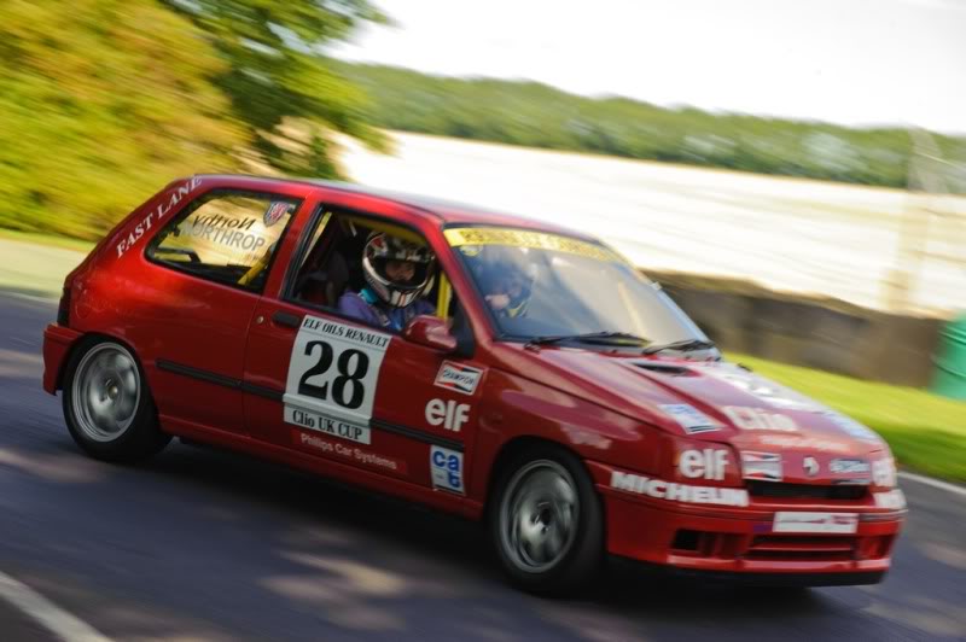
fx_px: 2949
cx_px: 483
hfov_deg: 18.6
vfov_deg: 12.4
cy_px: 321
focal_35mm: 110
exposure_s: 1/60
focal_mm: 110
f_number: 10
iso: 200
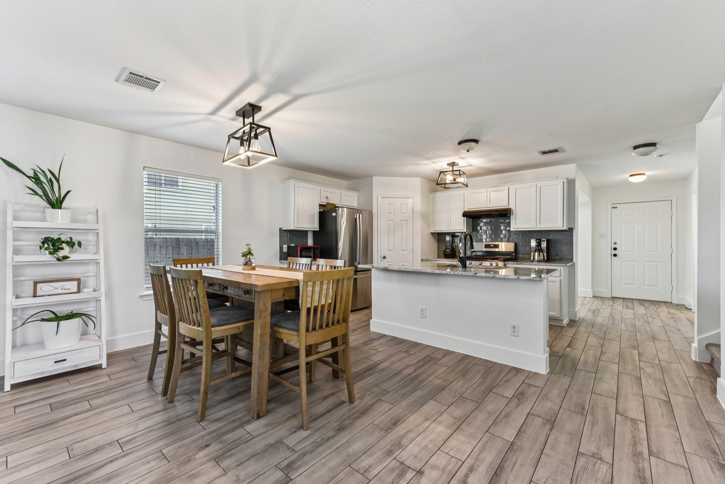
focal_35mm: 15
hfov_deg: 100.4
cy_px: 242
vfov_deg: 77.3
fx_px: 302
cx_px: 362
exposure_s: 1/20
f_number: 8
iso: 400
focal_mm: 15
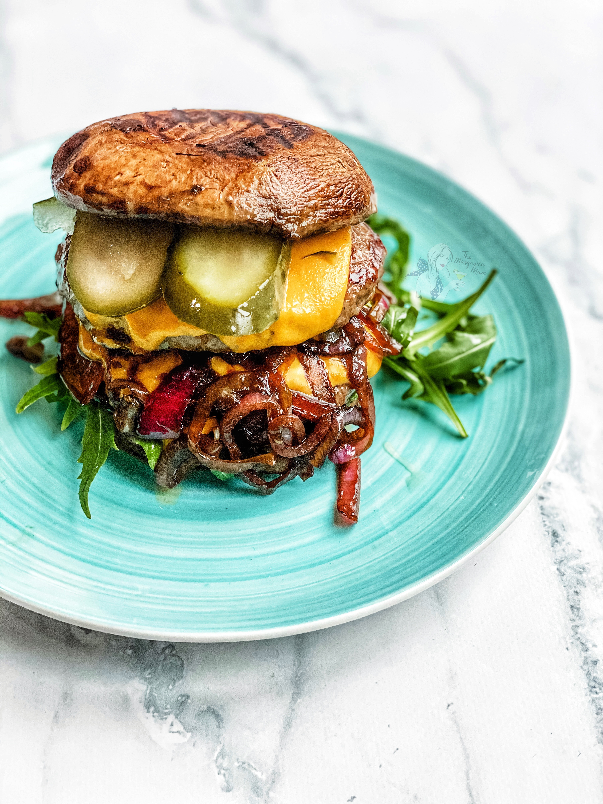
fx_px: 1208
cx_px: 302
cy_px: 402
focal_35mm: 52
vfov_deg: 36.8
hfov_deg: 28.0
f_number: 2
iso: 200
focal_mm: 6
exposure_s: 1/120
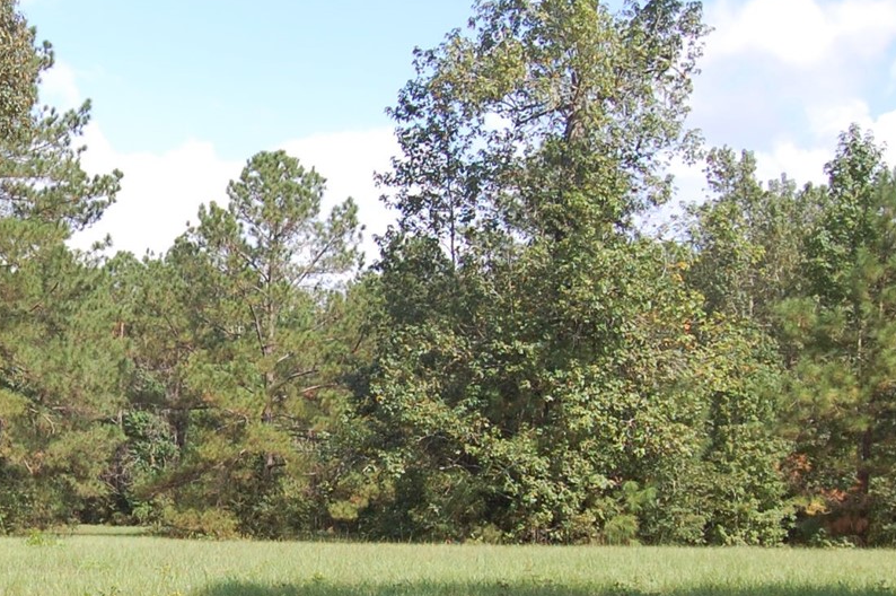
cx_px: 25
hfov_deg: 26.1
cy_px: 461
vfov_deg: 18.3
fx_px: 1840
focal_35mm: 74
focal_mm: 18
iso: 200
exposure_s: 1/250
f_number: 8
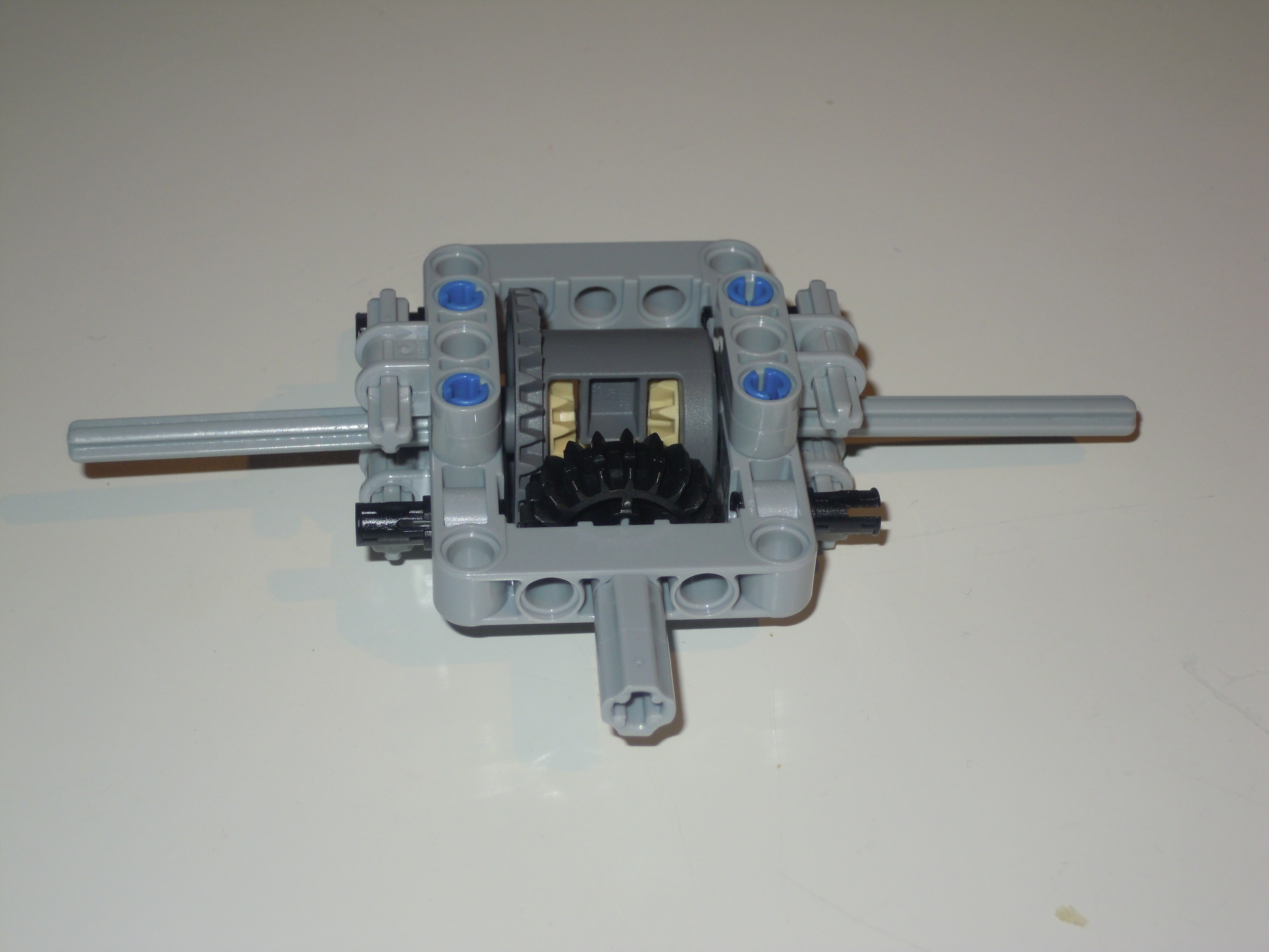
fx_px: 2713
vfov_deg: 19.9
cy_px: 476
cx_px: 634
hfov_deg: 26.3
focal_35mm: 74
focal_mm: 13.2
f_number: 4.4
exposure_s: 1/40
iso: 100
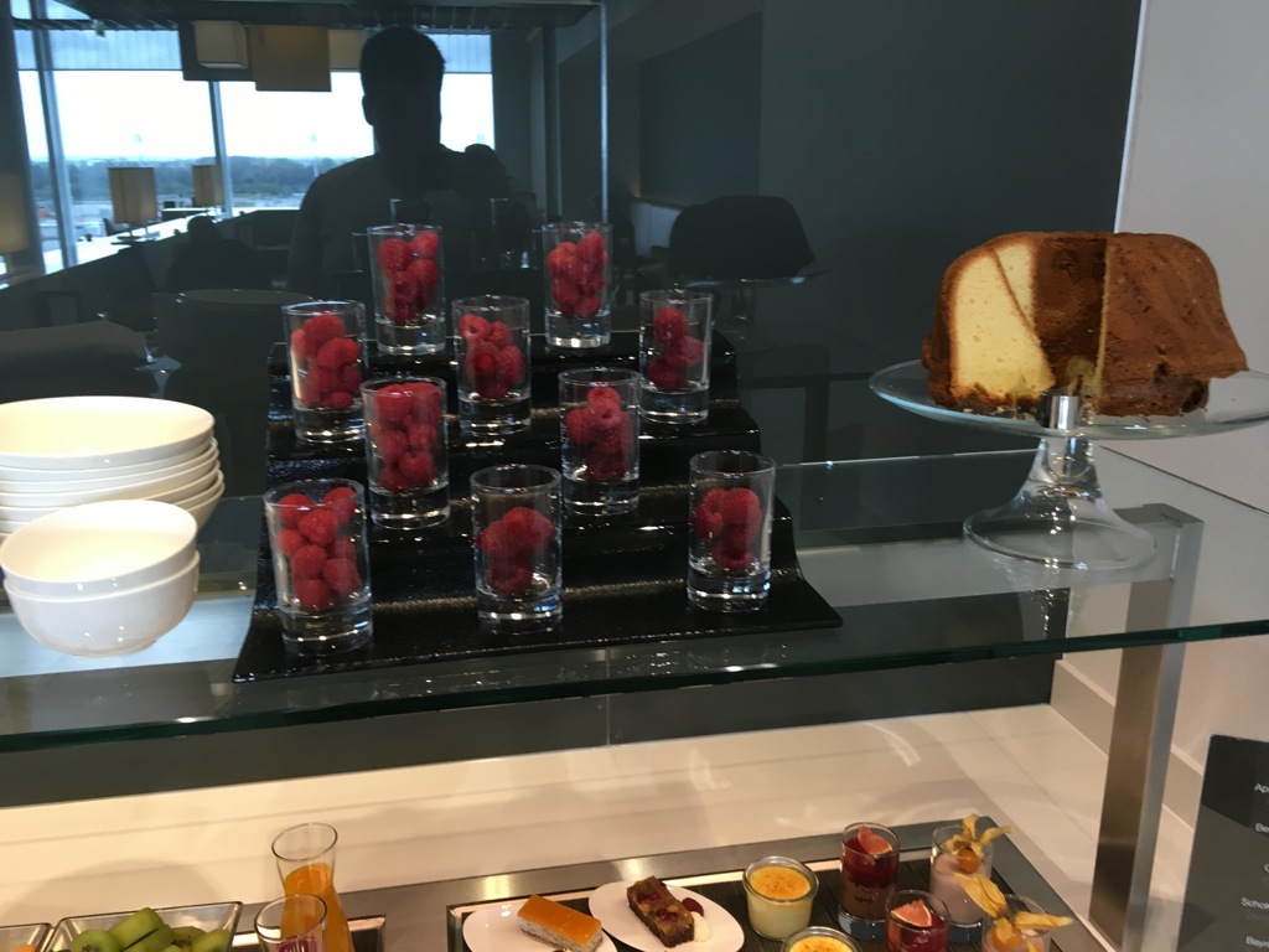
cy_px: 476
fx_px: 1063
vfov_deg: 48.2
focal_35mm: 29
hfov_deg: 61.7
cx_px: 634
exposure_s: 1/33
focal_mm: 4.15
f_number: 2.2
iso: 64
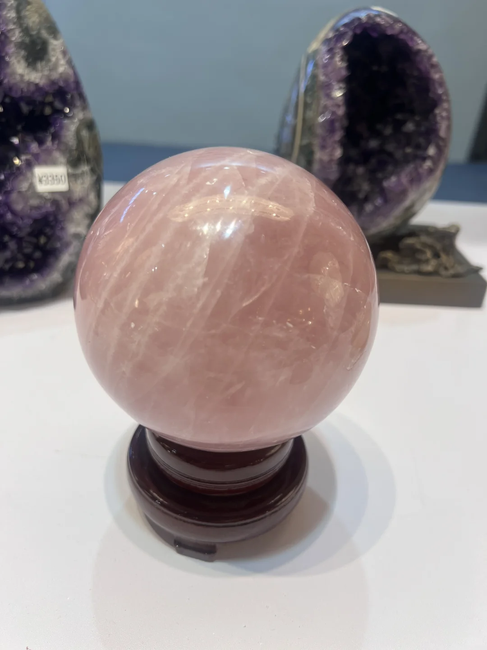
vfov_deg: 67.3
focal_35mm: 26
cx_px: 244
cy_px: 325
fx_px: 488
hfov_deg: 53.1
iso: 32
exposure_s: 1/134
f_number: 1.5
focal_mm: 5.7
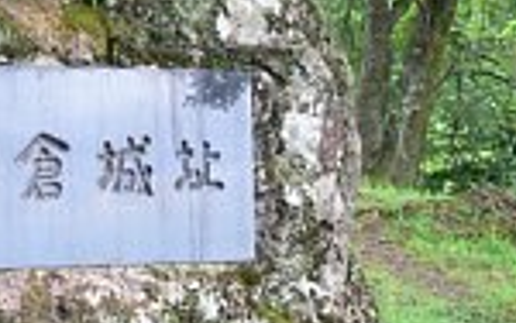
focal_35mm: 99
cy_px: 96
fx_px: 1393
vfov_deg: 13.2
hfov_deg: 20.3
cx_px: -10
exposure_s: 1/60
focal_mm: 7.4
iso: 80
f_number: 2.8
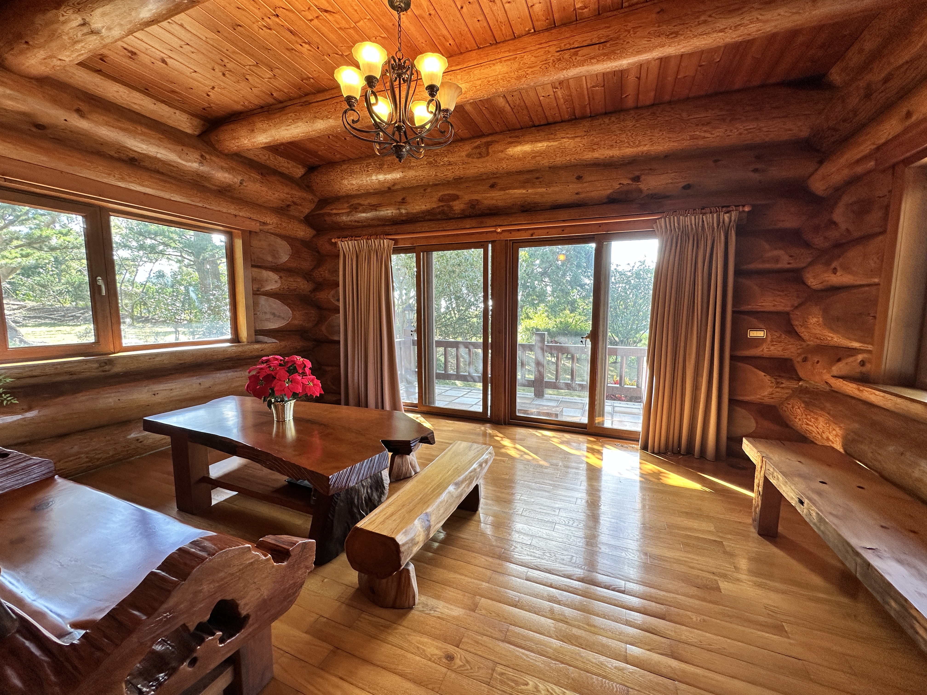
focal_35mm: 14
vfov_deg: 85.7
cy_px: 348
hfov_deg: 102.1
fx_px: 375
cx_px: 464
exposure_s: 1/99
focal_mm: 2.22
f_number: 2.2
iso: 80
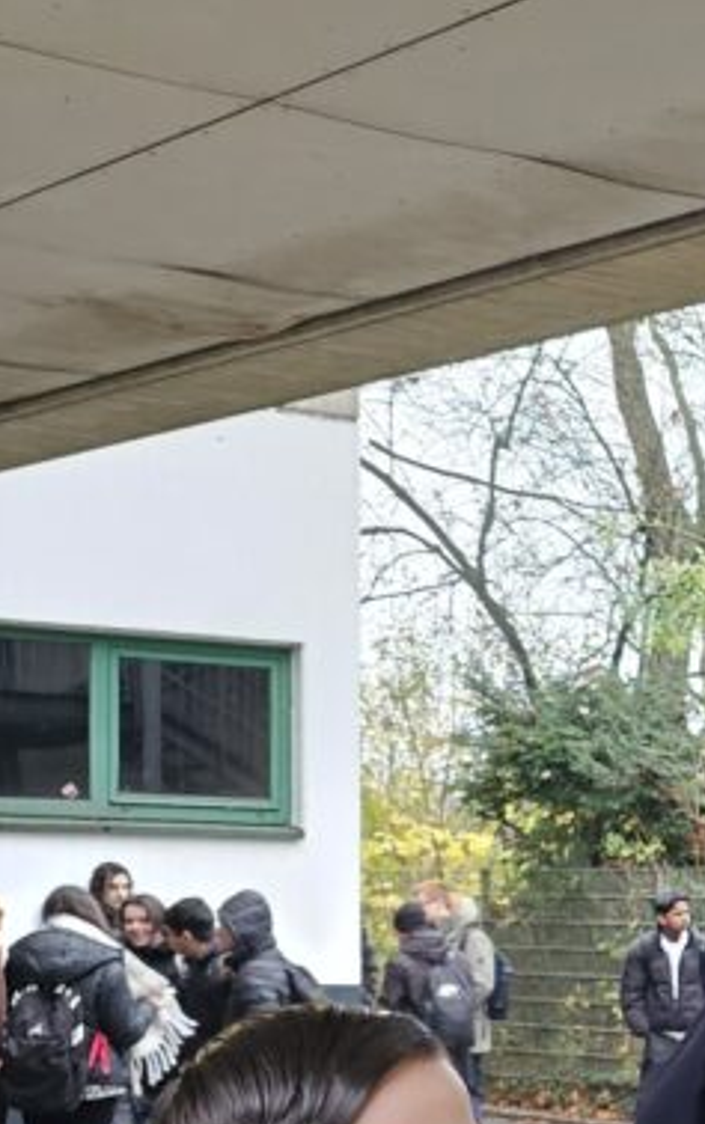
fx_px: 2024
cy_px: 977
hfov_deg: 17.4
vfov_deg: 29.9
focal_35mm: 66
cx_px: 1113
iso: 640
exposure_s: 1/50
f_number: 1.7
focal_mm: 6.3
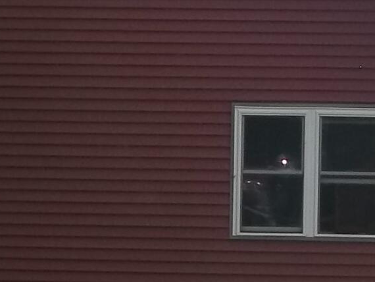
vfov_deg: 10.5
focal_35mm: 142
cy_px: 161
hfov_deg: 13.9
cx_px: 199
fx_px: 1539
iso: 80
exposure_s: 1/160
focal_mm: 4.9
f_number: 8.9
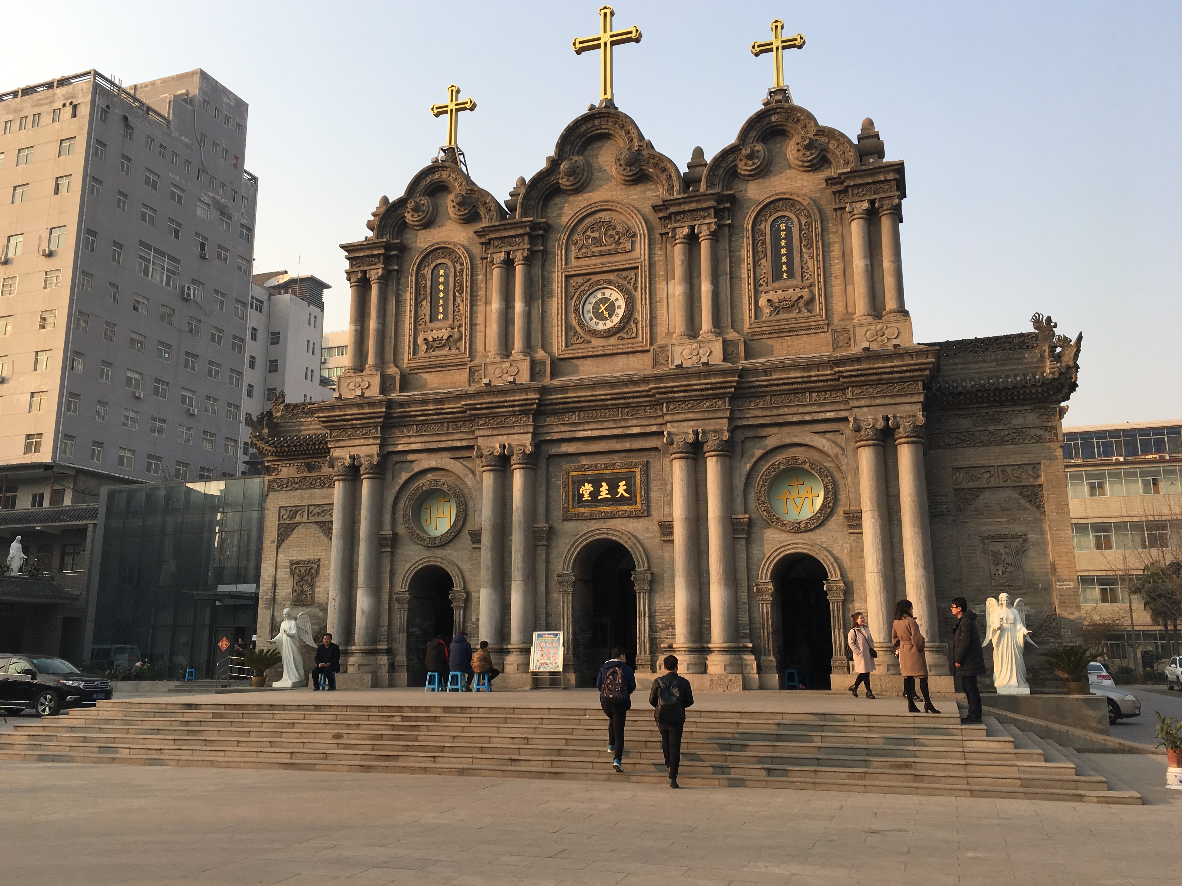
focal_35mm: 30
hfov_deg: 60.0
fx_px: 1024
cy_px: 429
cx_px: 575
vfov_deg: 46.8
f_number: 2.2
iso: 25
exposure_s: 1/699
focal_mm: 4.15
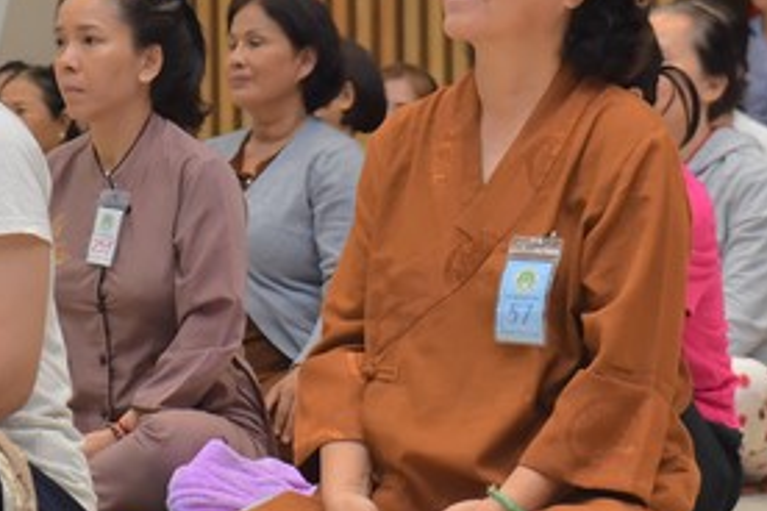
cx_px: 86
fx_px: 3515
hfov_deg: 12.4
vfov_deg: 8.3
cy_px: 118
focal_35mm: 165
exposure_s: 1/125
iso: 1250
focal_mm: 70
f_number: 5
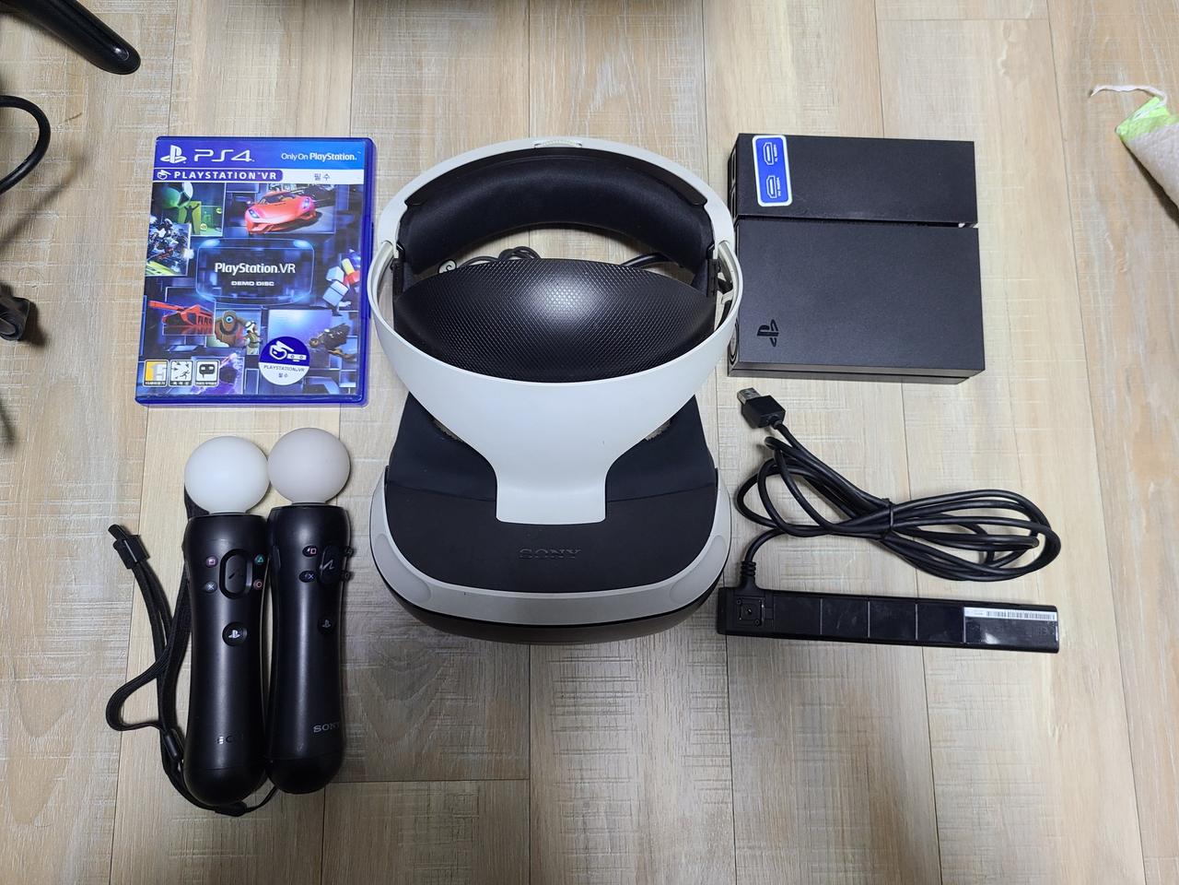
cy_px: 442
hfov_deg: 67.3
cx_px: 590
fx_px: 886
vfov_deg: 53.1
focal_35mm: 26
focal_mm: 5.4
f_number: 1.8
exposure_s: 1/60
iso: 200
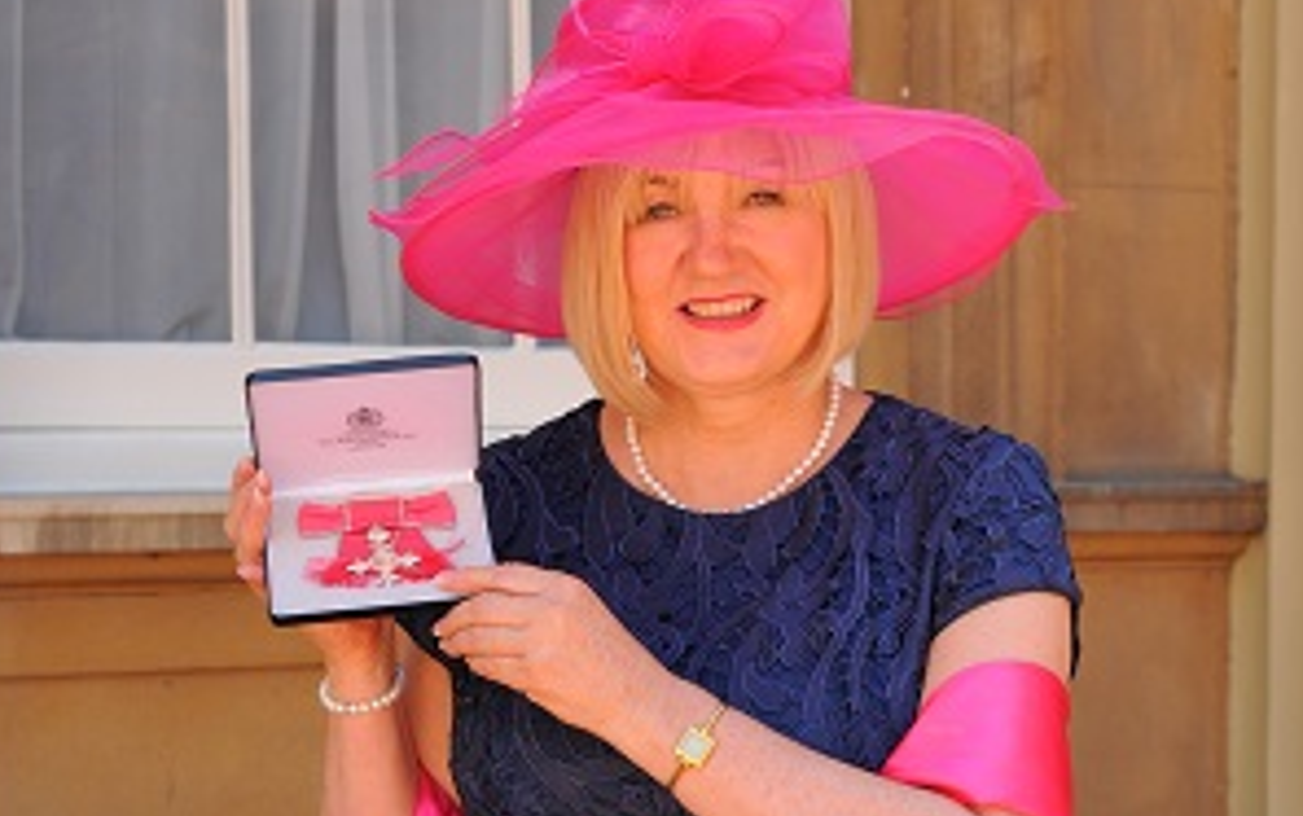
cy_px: 724
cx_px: 676
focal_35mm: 90
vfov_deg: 14.4
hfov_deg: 23.1
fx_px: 3193
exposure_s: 1/160
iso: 200
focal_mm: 35
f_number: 6.3
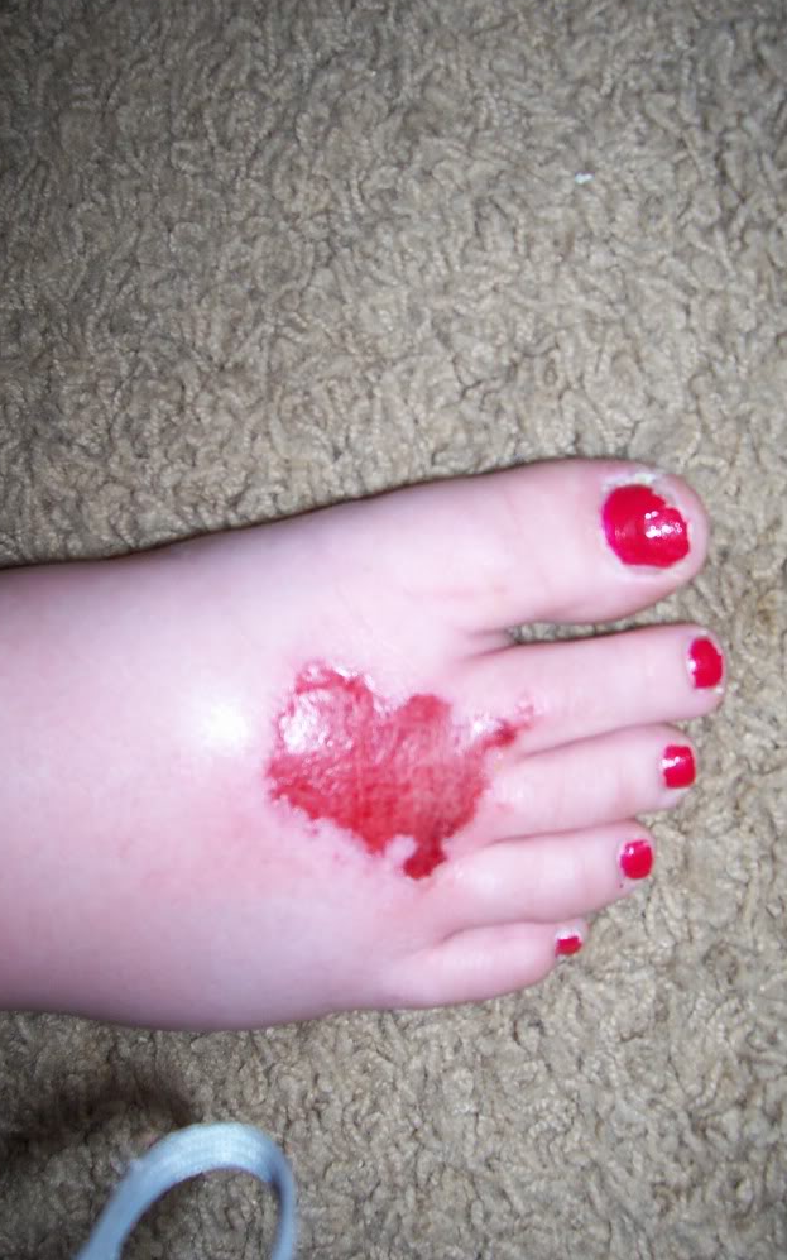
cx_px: 373
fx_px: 1270
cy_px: 636
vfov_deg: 52.8
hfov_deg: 34.4
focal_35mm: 37
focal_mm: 5.6
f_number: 2.7
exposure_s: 1/64
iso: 80
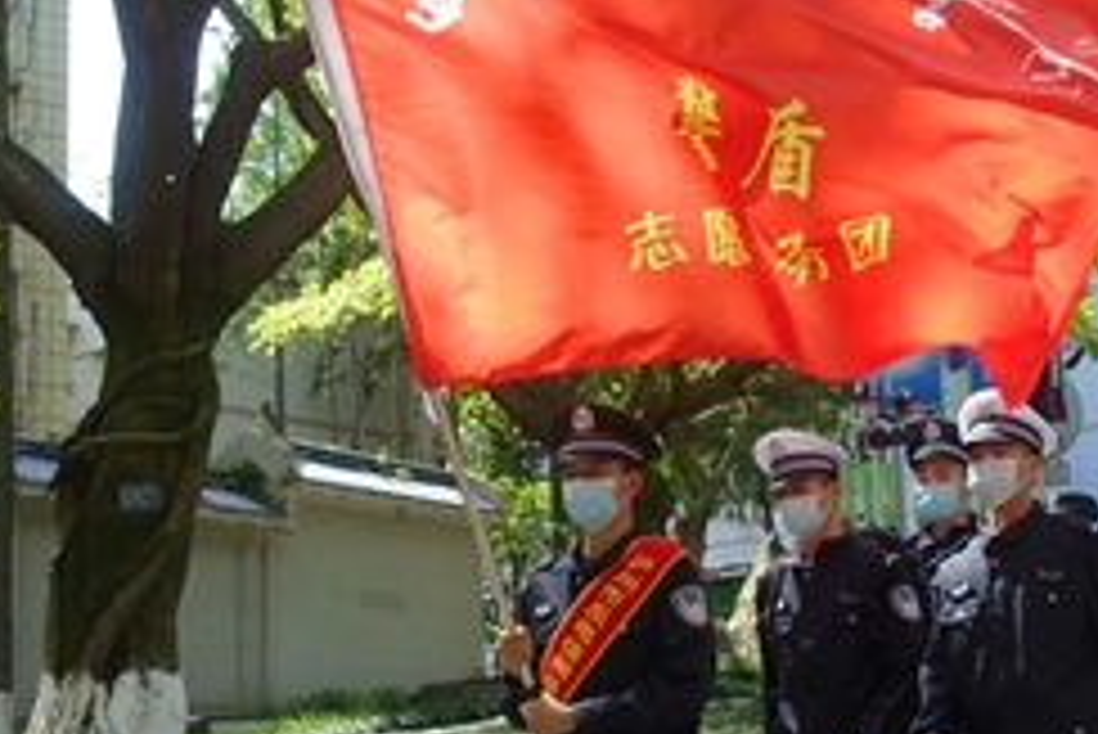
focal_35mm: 63
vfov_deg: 21.6
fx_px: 1923
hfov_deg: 31.6
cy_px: 453
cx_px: 756
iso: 250
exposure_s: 1/250
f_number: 5.6
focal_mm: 8.8
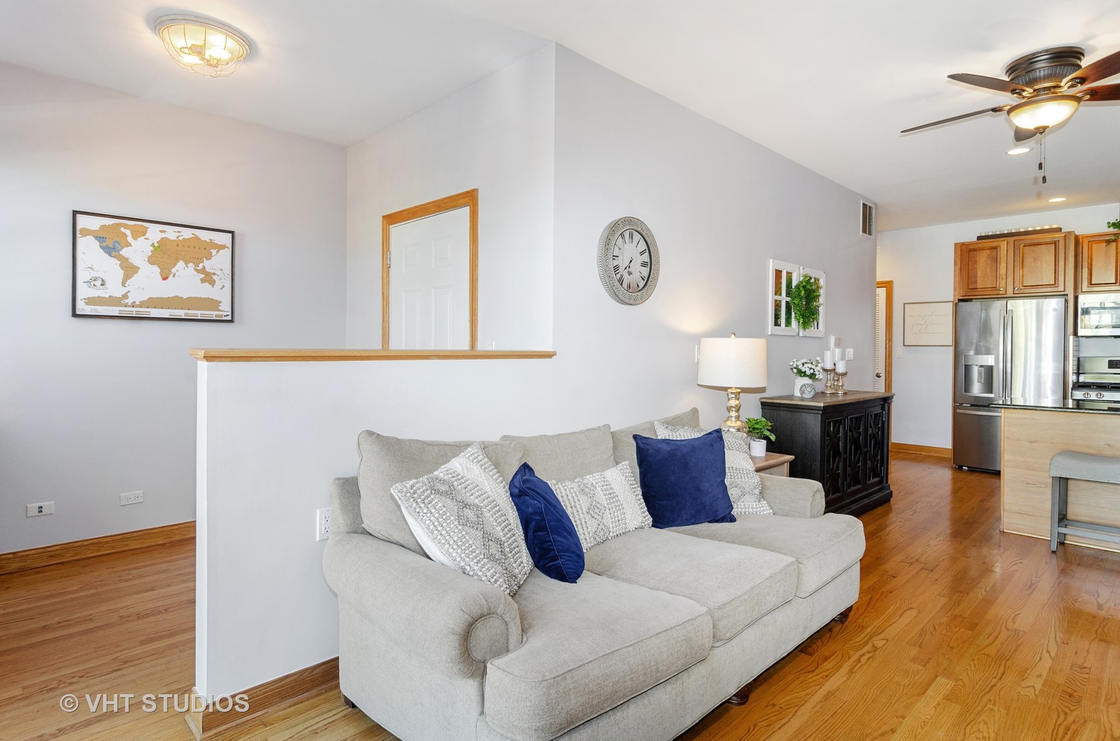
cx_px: 560
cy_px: 370
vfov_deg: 67.1
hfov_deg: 90.1
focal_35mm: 18
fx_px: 559
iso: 200
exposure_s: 1/8
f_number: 8
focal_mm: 12
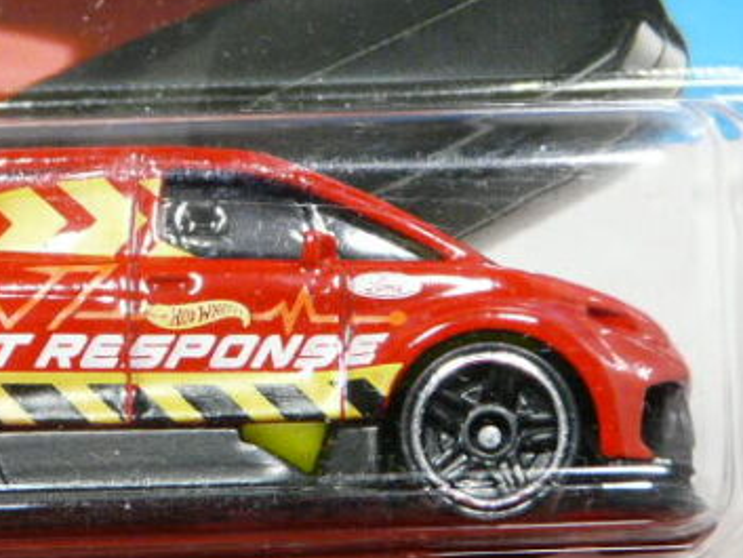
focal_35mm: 282
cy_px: 171
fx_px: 6055
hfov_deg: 7.0
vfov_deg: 5.3
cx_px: 145
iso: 200
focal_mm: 17
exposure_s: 1/40
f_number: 3.6
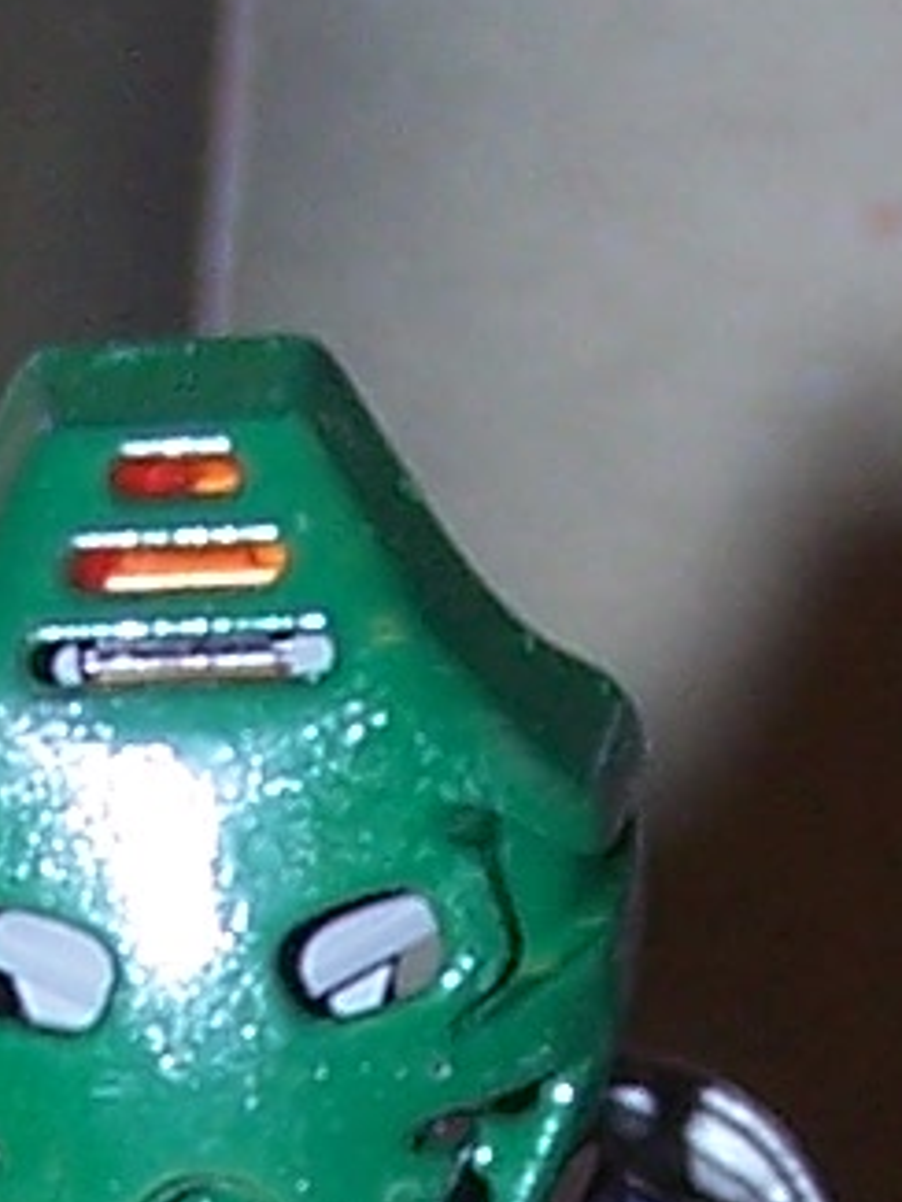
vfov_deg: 6.5
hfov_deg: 4.9
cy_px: 1908
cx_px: 226
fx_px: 10451
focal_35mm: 301
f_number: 2.8
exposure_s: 1/60
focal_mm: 6.3
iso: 80
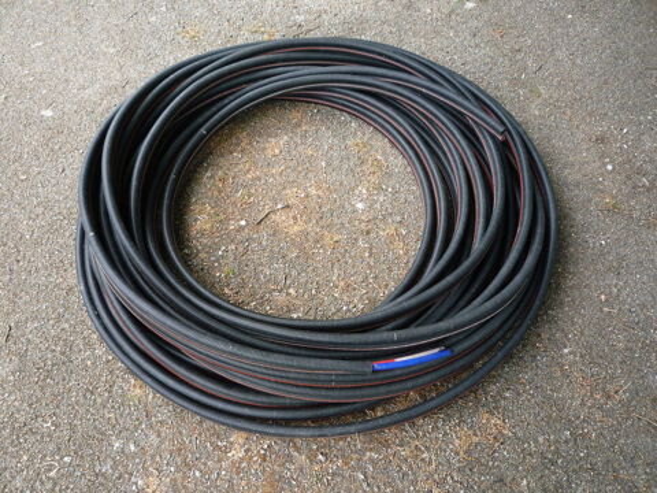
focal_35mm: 30
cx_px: 328
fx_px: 569
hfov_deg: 60.0
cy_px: 246
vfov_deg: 46.8
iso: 100
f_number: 3.3
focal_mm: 5.2
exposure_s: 1/50
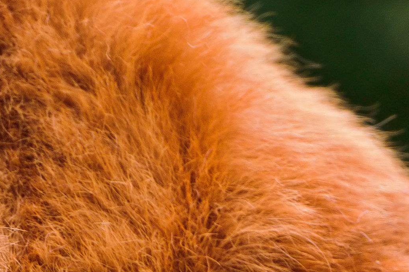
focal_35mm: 1610
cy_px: 241
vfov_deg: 0.9
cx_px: -391
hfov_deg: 1.3
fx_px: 18279
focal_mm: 400
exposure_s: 1/400
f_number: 4
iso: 500
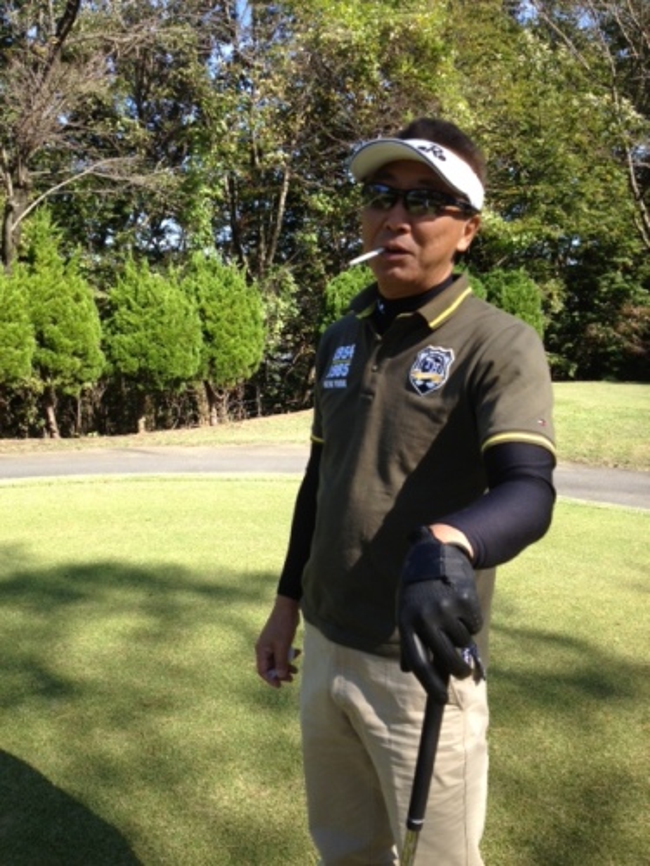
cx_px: 325
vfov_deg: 52.6
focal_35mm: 35
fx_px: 876
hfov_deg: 40.7
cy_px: 433
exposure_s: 1/613
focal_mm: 4.28
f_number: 2.4
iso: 50
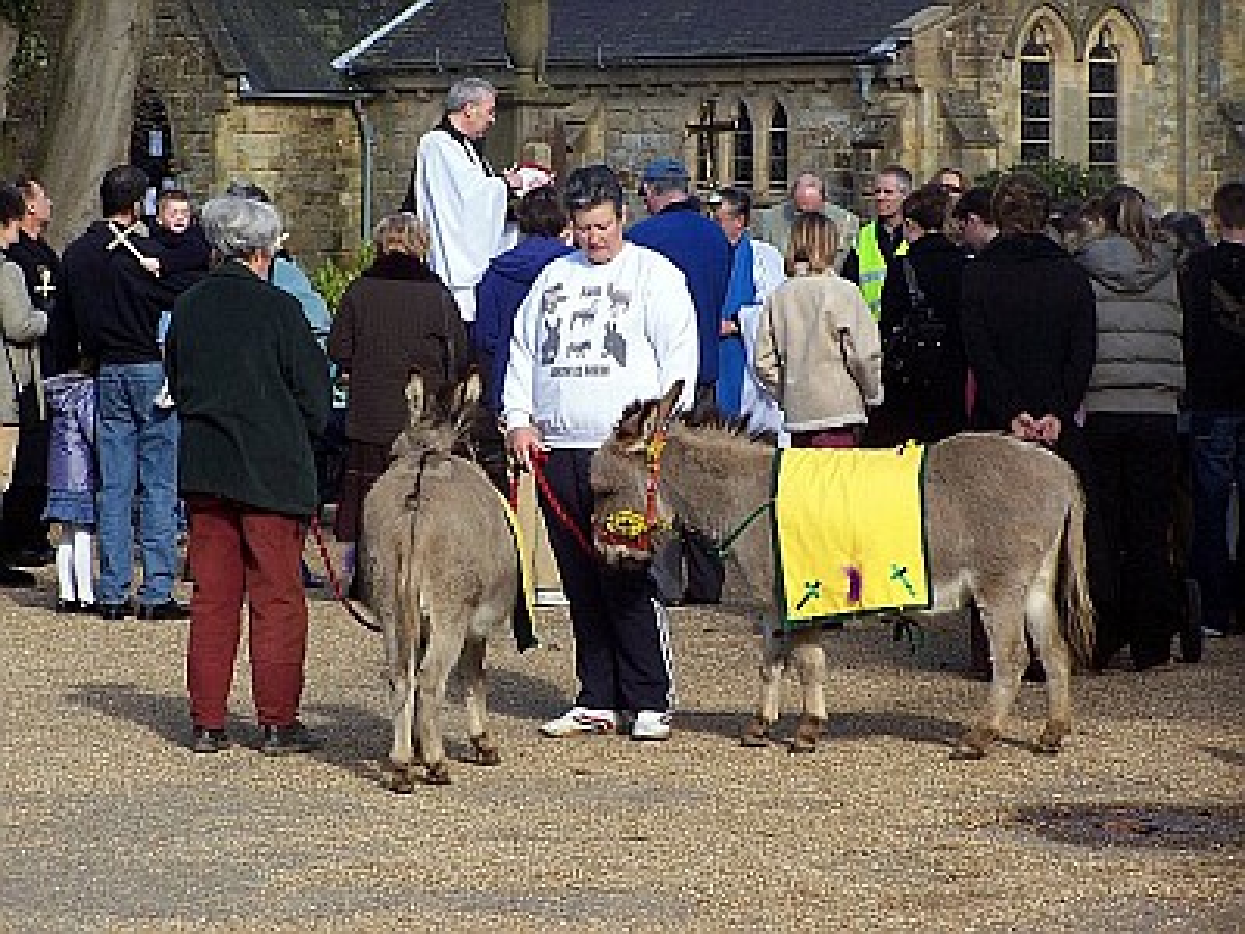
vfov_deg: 7.9
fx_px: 6798
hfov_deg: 10.5
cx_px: 622
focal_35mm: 189
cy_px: 467
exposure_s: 1/90
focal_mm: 31.3
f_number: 3.2
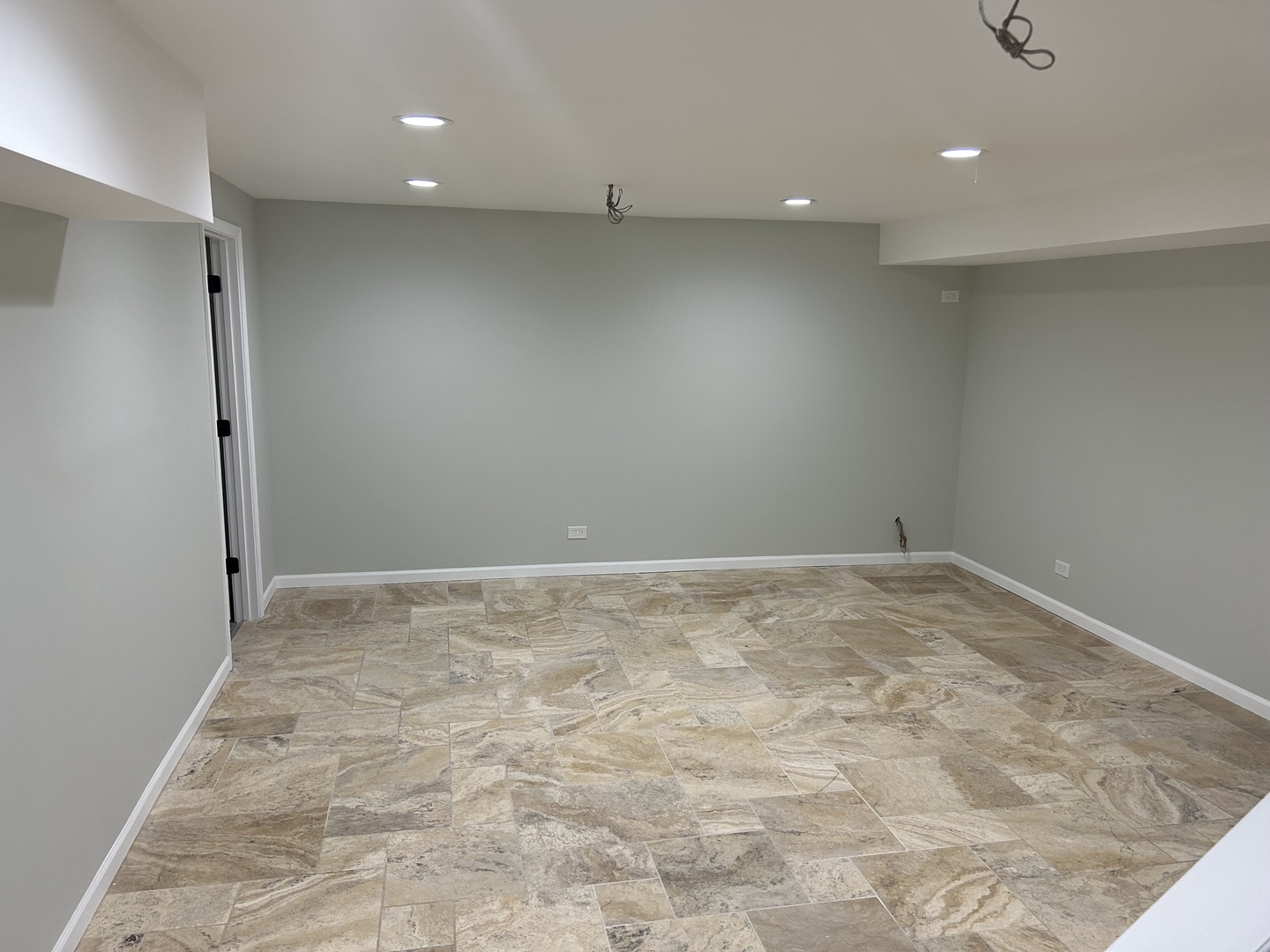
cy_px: 476
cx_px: 635
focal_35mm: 26
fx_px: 954
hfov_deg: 67.3
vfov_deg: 53.1
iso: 100
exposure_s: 1/120
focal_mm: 5.7
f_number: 1.5
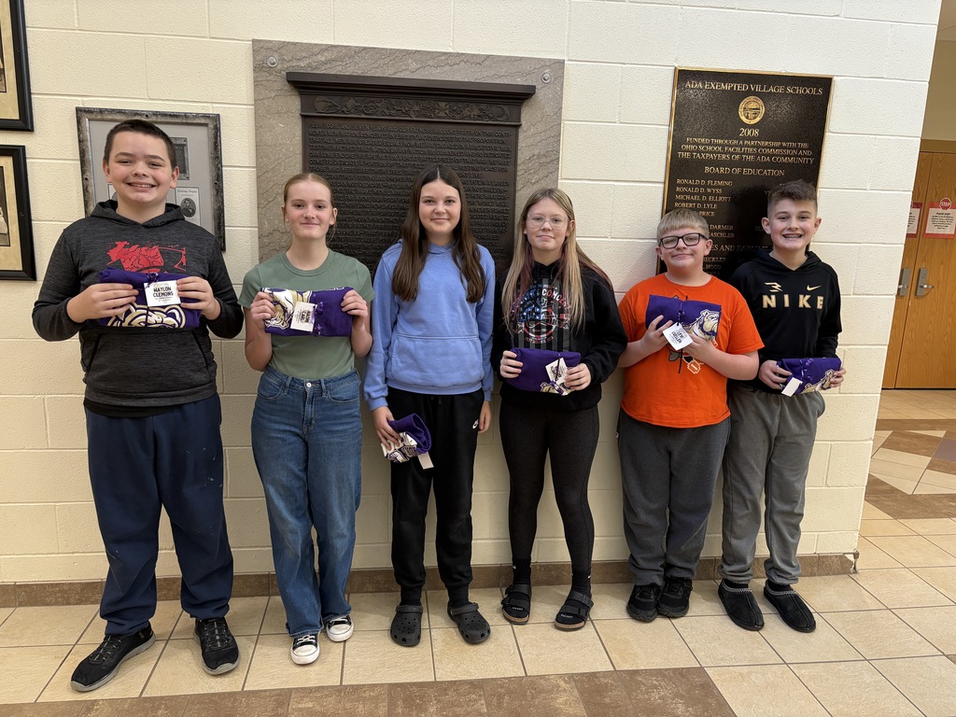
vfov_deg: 53.1
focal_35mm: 26
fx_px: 718
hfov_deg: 67.3
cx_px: 478
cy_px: 358
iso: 160
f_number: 1.6
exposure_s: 1/60
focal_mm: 5.96
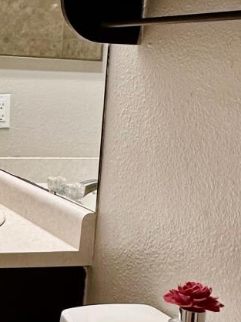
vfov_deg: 28.9
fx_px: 623
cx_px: -91
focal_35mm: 67
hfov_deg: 19.8
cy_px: 129
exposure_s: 1/60
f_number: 2.2
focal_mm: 2.22
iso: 160
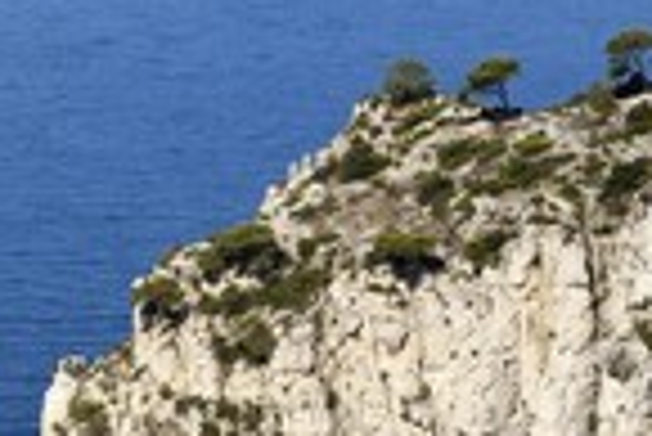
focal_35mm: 261
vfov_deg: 5.3
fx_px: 4732
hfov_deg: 7.8
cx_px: -211
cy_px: 216
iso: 200
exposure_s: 1/250
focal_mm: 90
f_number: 14
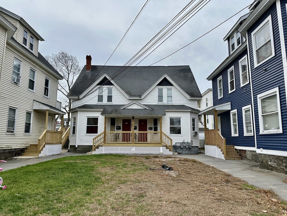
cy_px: 108
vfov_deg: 56.8
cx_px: 144
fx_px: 199
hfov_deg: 71.6
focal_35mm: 24
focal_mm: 6.86
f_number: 1.78
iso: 80
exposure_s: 1/1157
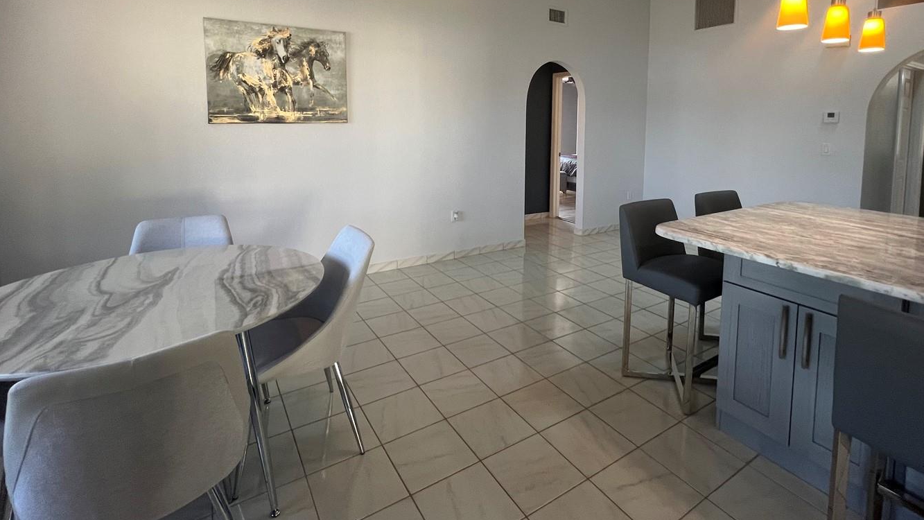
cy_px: 150
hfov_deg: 95.7
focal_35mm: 17
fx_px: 417
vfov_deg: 61.4
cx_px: 497
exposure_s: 1/60
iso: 125
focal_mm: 1.57
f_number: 1.8
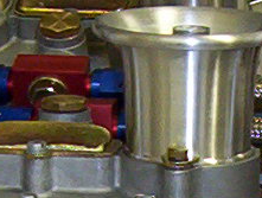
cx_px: 193
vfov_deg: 4.7
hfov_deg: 6.2
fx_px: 2406
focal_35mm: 317
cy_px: 370
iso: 140
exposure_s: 1/60
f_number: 2.73
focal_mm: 5.77
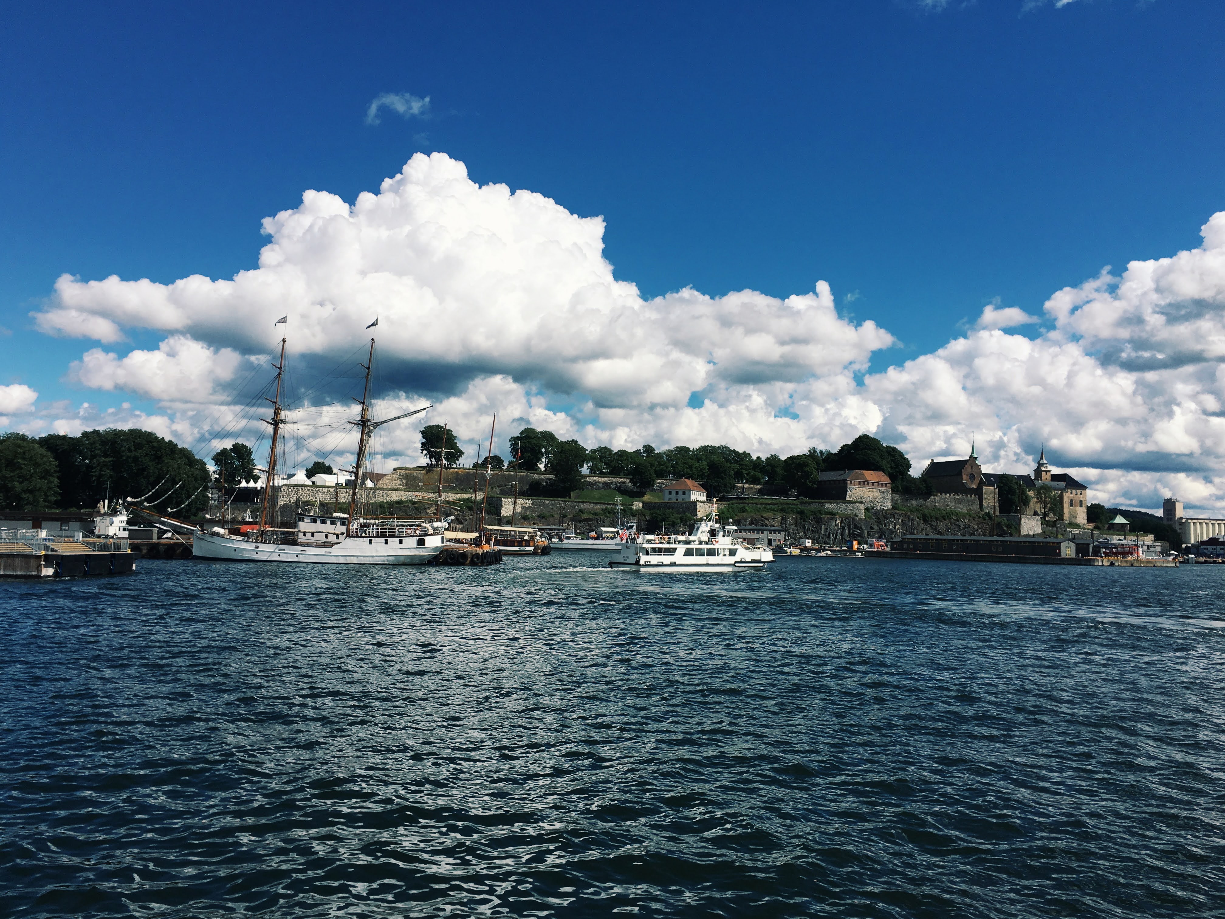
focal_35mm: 29
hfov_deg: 61.7
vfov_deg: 48.2
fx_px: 1026
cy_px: 460
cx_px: 612
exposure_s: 1/3497
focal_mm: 4.15
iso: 25
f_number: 2.2
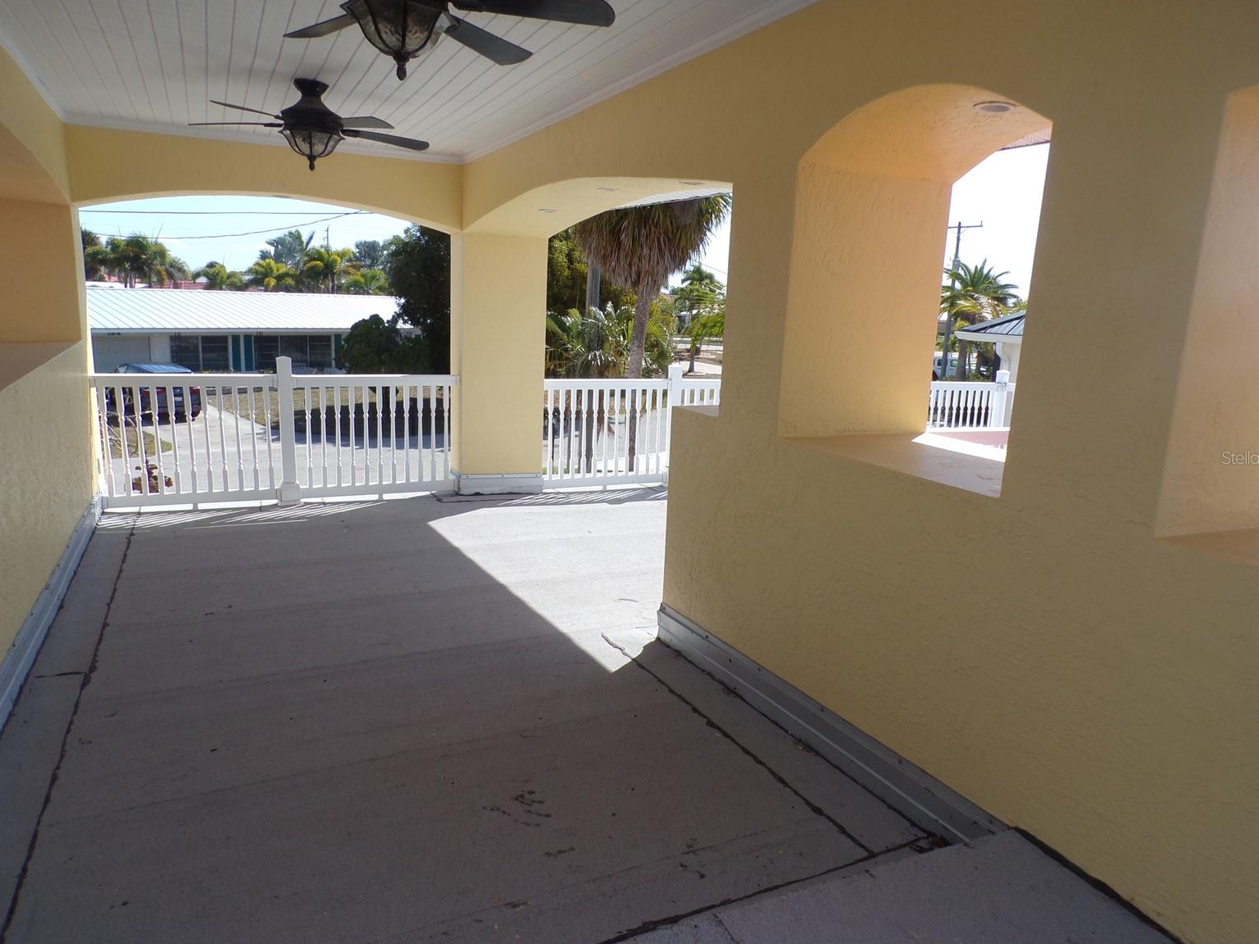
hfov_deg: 69.4
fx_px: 909
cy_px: 457
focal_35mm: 25
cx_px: 643
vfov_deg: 54.9
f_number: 5.8
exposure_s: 1/240
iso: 80
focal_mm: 4.3
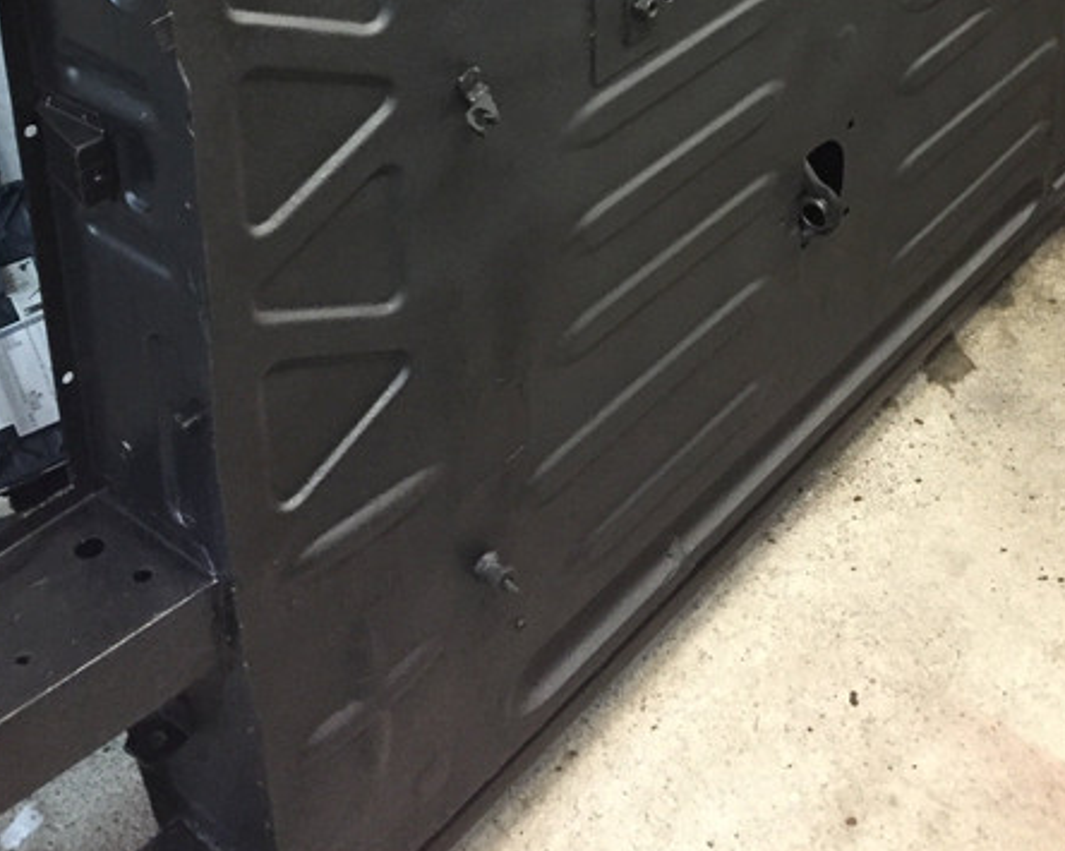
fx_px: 1607
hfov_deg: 36.6
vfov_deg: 27.2
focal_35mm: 51
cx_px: 628
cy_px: -82
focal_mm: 4.15
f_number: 2.2
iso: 320
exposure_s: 1/17
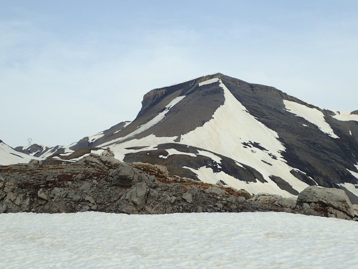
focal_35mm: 46
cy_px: 127
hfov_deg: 41.2
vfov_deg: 31.5
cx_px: 194
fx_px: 476
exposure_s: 1/800
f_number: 3.5
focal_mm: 6.42
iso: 100
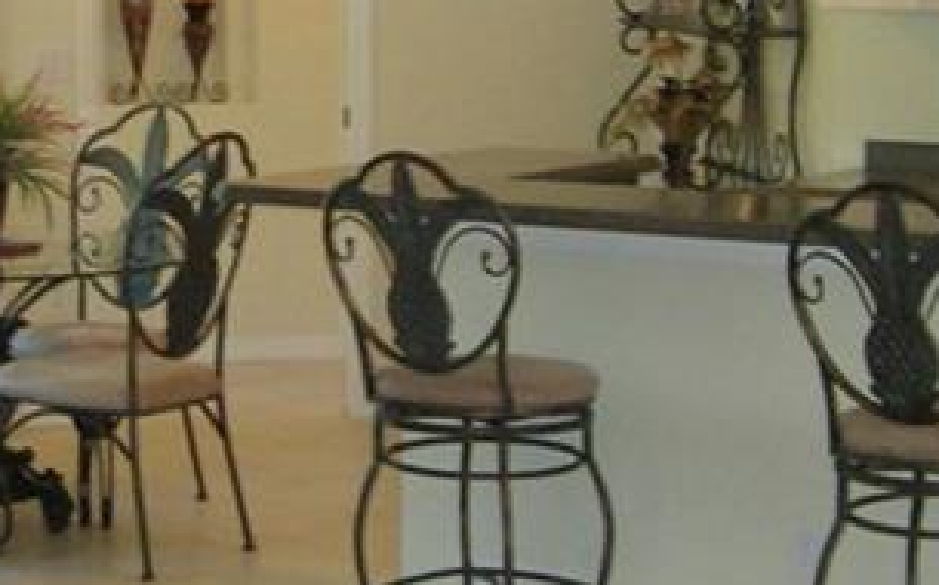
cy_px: 20
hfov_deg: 17.2
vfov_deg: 10.7
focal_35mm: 121
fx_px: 3094
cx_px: 265
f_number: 2.9
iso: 156
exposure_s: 1/28.7
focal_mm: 5.7
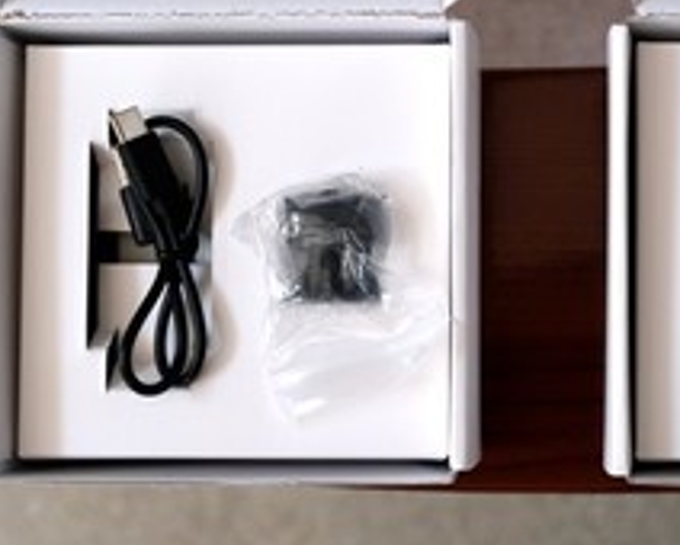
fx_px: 1390
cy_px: 234
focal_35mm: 69
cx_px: 536
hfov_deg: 27.0
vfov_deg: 22.2
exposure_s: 1/180
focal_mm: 25.7
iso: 1000
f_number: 4
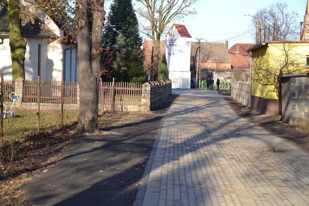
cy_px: 103
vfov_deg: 15.7
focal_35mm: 87
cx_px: 154
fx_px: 746
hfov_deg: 23.4
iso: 100
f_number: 5.6
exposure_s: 1/200
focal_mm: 58
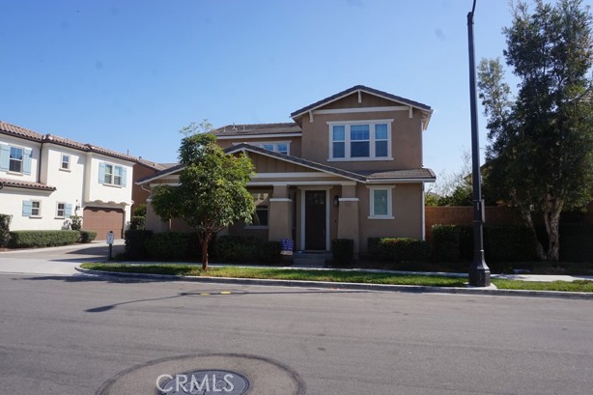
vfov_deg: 51.3
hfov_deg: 71.5
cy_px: 192
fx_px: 412
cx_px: 300
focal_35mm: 25
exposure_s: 1/80
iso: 100
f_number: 14
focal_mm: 16
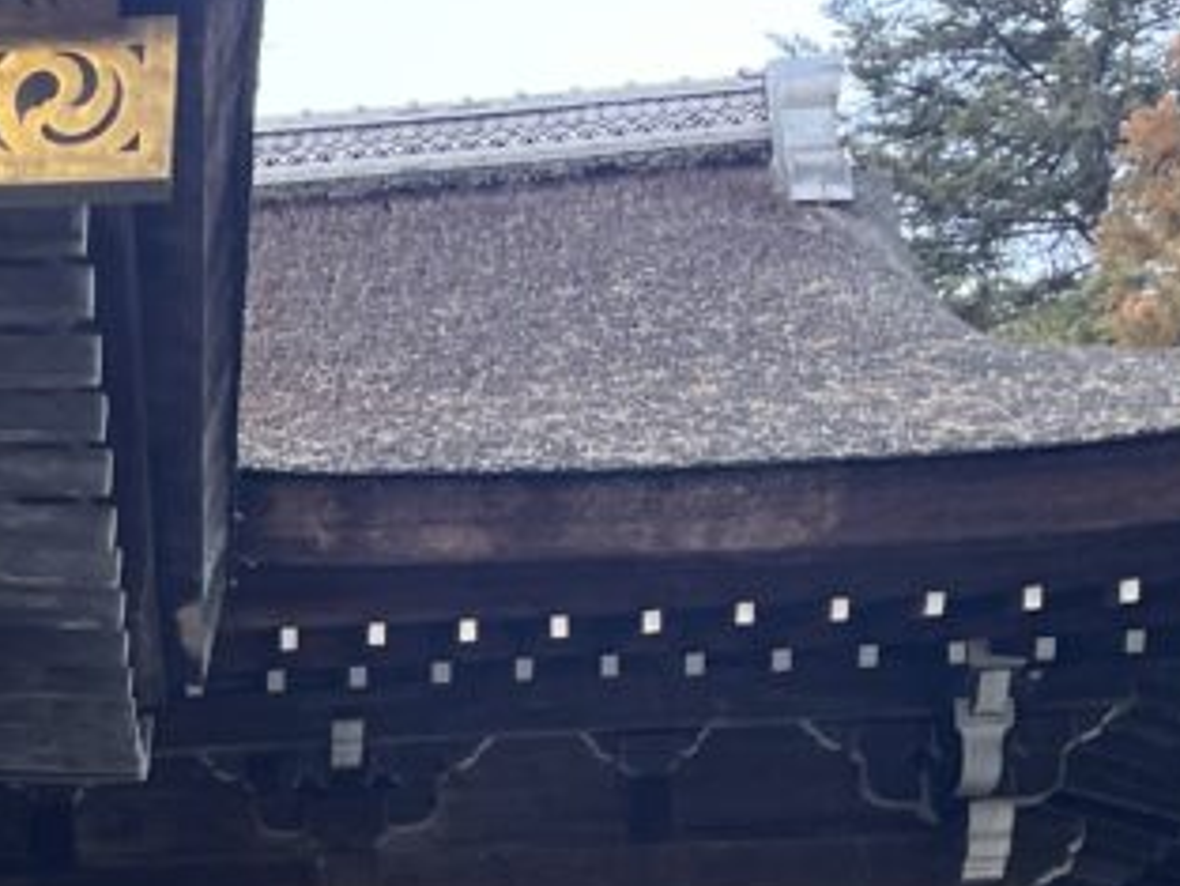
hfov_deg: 21.5
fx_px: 2899
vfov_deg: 16.0
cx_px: -215
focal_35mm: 85
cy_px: 1301
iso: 100
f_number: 1.6
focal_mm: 4.2
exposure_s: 1/121
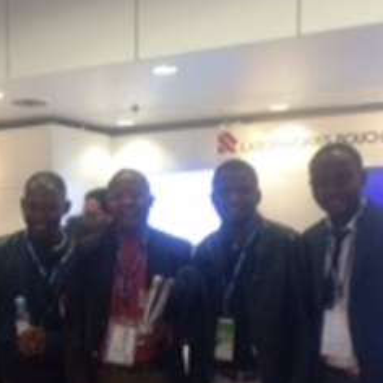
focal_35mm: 63
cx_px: 74
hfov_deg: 26.8
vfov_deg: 26.9
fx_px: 789
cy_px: 287
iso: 125
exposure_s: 1/33
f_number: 2.2
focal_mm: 4.15
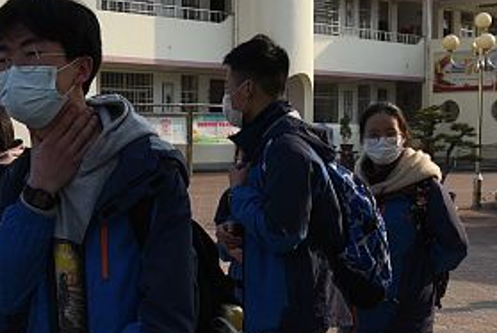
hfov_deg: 27.5
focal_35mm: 73
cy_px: 188
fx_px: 1009
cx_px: 171
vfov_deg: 18.7
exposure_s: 1/1250
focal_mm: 17
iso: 320
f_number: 5.6
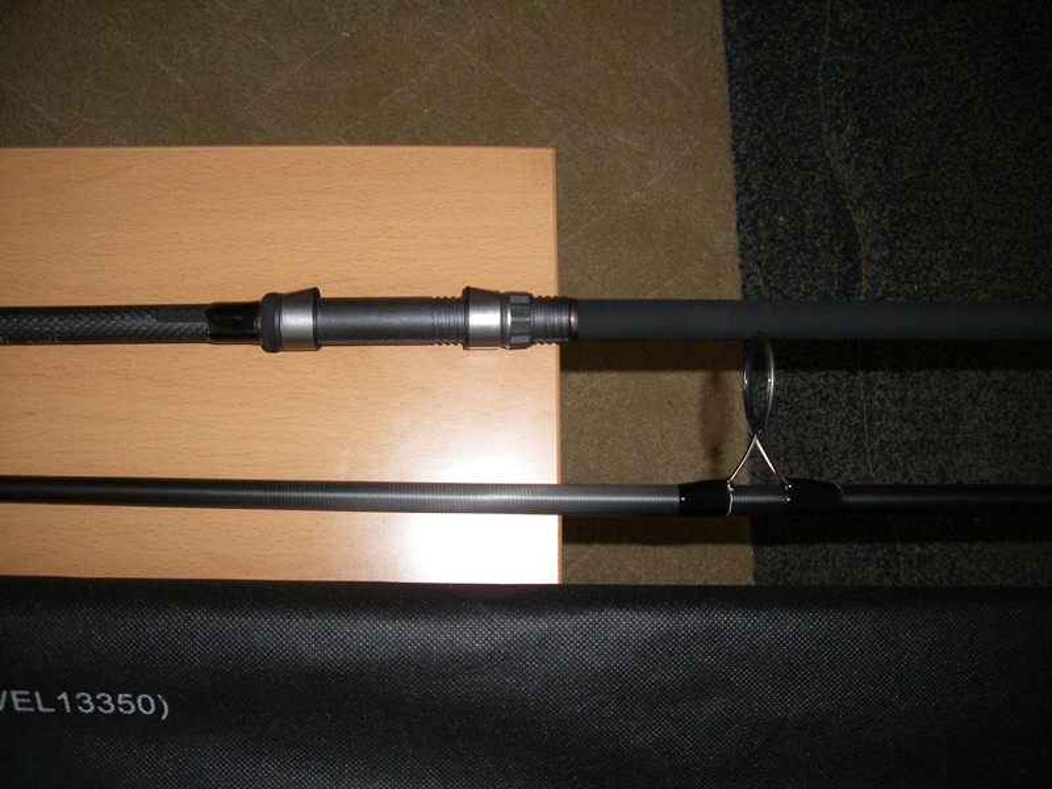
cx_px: 526
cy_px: 394
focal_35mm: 38
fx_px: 1155
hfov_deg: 49.0
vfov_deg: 37.7
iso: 250
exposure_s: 1/50
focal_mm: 6.2
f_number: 2.7
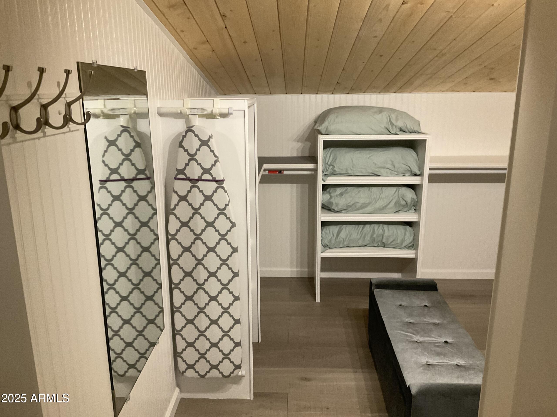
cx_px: 278
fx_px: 467
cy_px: 208
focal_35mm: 29
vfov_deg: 48.2
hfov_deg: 61.7
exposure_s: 1/60
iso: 250
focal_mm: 3
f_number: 1.8
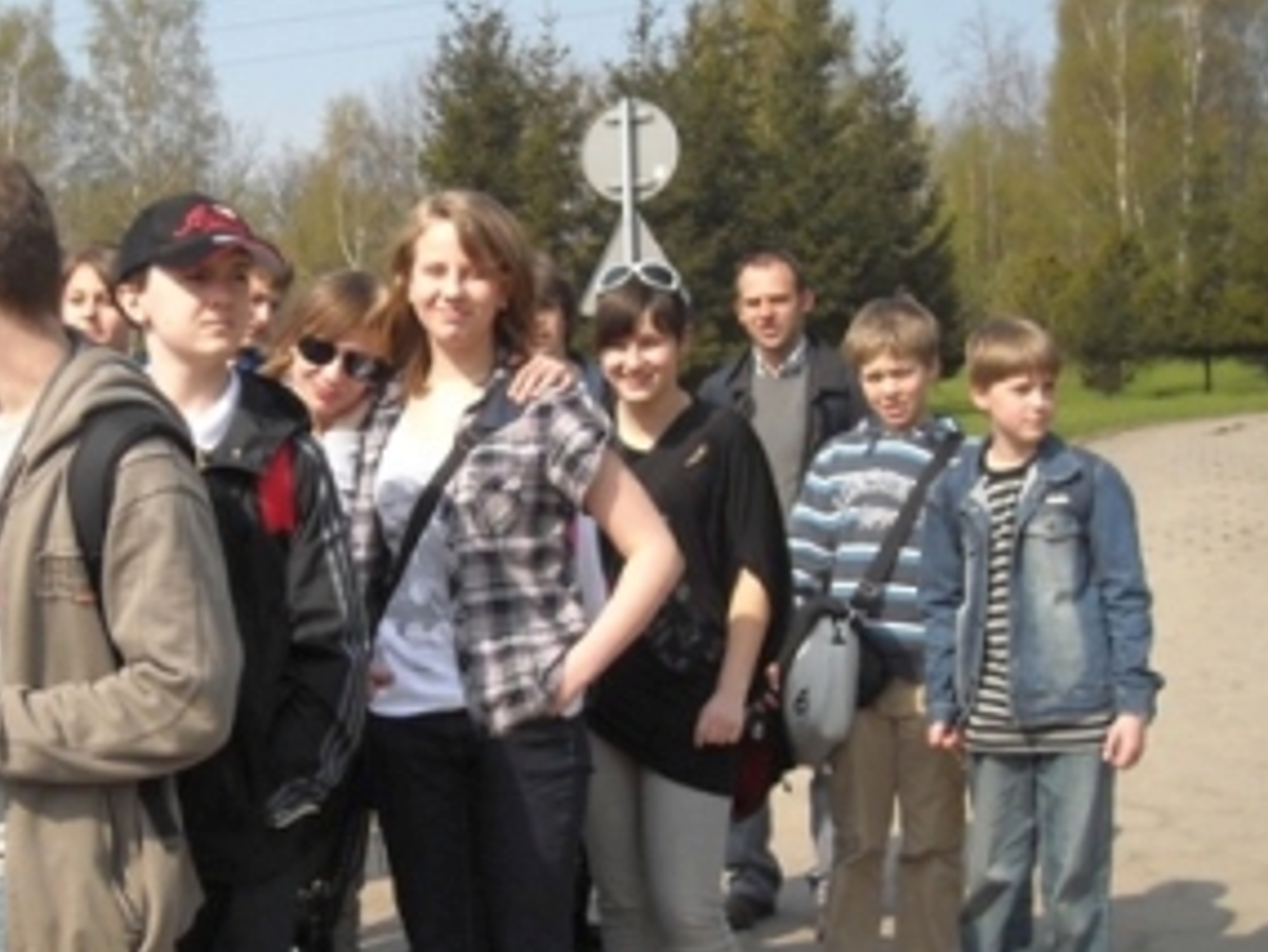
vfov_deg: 22.6
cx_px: 325
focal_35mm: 65
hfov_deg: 29.4
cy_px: 527
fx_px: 2382
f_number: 5.6
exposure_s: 1/192
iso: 64
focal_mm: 5.7
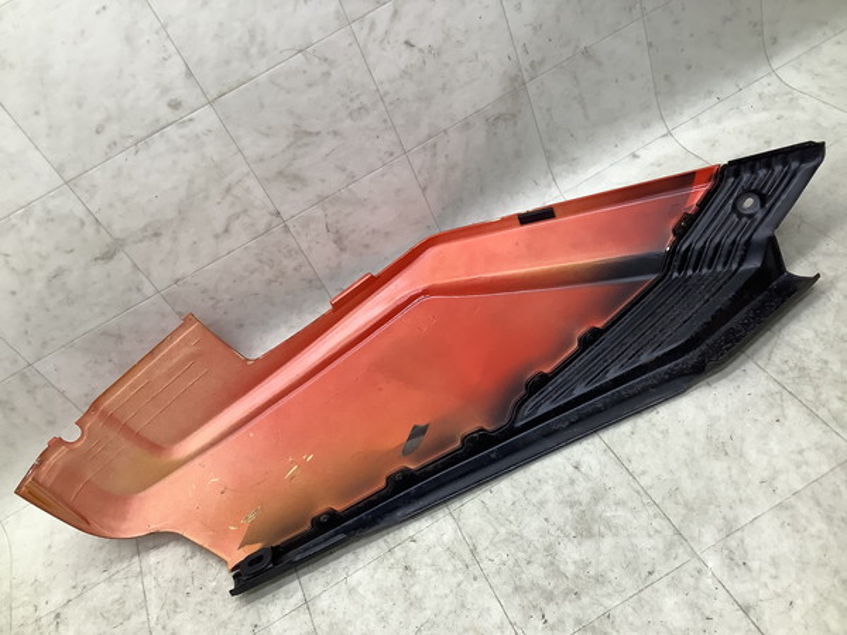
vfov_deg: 45.4
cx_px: 424
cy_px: 318
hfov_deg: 58.4
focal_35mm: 31
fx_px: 759
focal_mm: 3.3
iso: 64
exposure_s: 1/60
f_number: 2.4
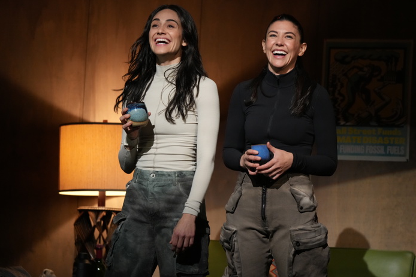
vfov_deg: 8.1
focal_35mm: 169
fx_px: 1953
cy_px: 137
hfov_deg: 12.2
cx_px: 211
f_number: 4
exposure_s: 1/200
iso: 5000
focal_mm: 159
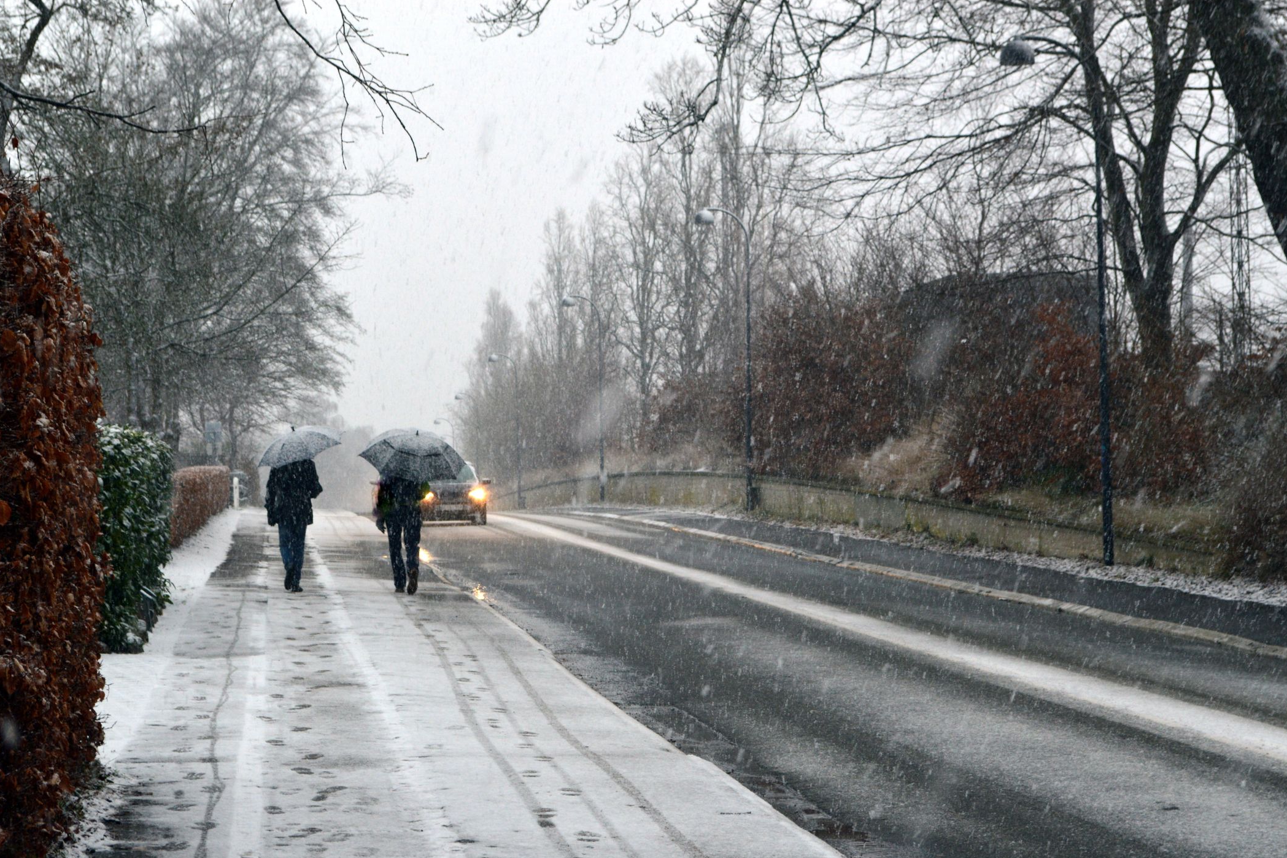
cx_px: 649
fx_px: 2985
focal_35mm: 84
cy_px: 430
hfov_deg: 24.3
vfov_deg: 16.4
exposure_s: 1/80
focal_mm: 55
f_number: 8
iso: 400
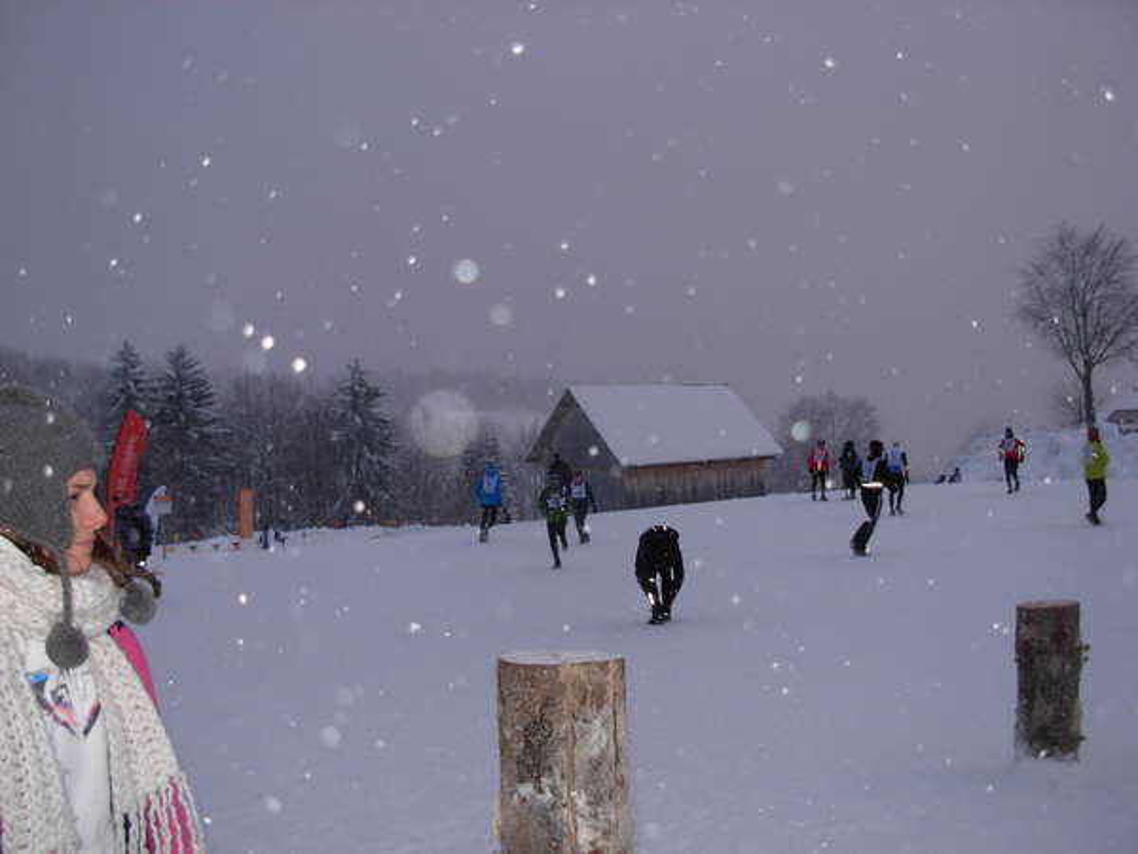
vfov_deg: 37.7
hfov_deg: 49.0
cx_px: 569
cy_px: 427
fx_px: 1249
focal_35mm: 38
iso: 79
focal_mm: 6.3
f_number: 2.9
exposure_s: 1/256
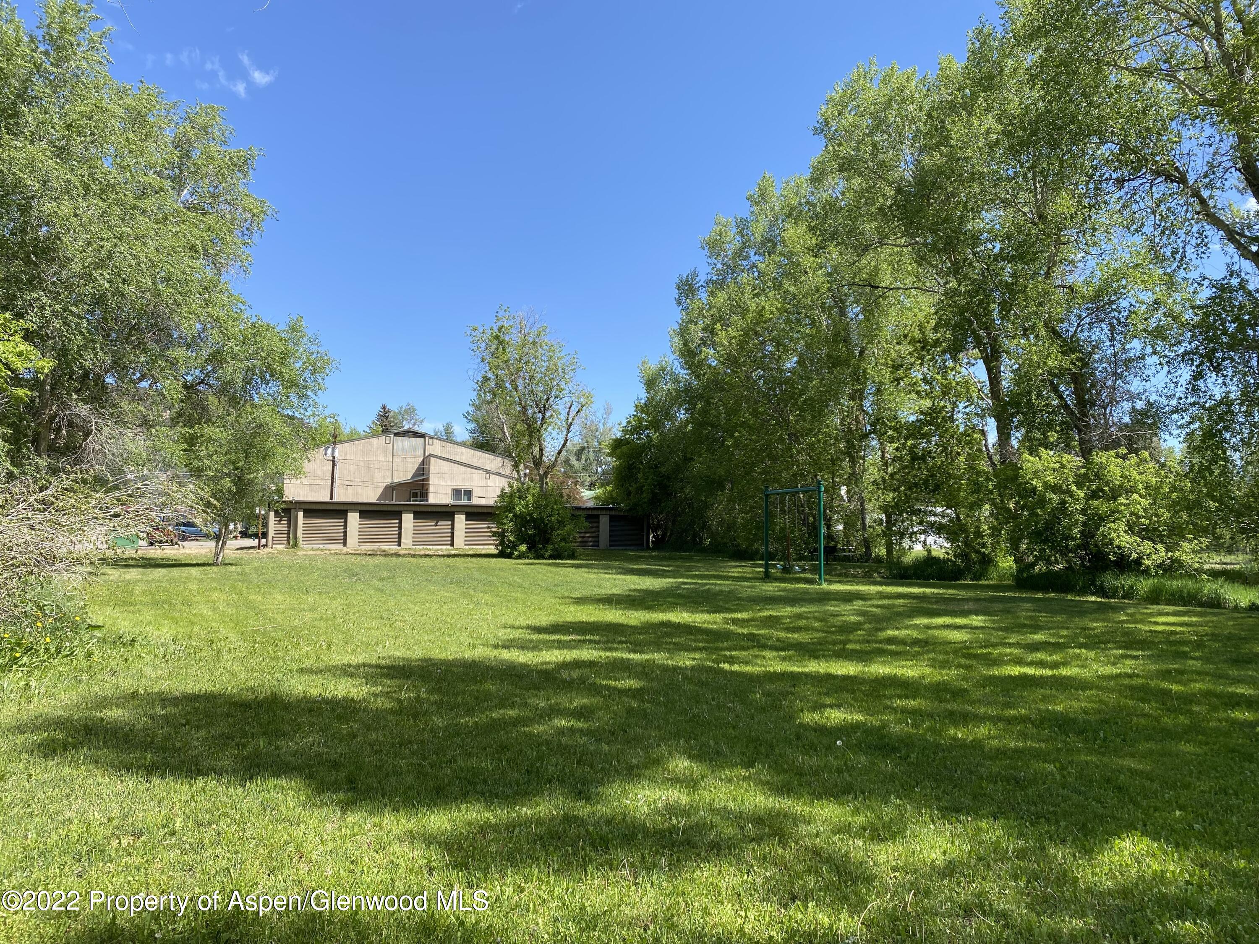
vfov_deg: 53.1
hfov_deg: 67.3
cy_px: 472
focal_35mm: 26
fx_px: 946
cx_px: 630
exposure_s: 1/1447
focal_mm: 4.25
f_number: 1.8
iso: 32
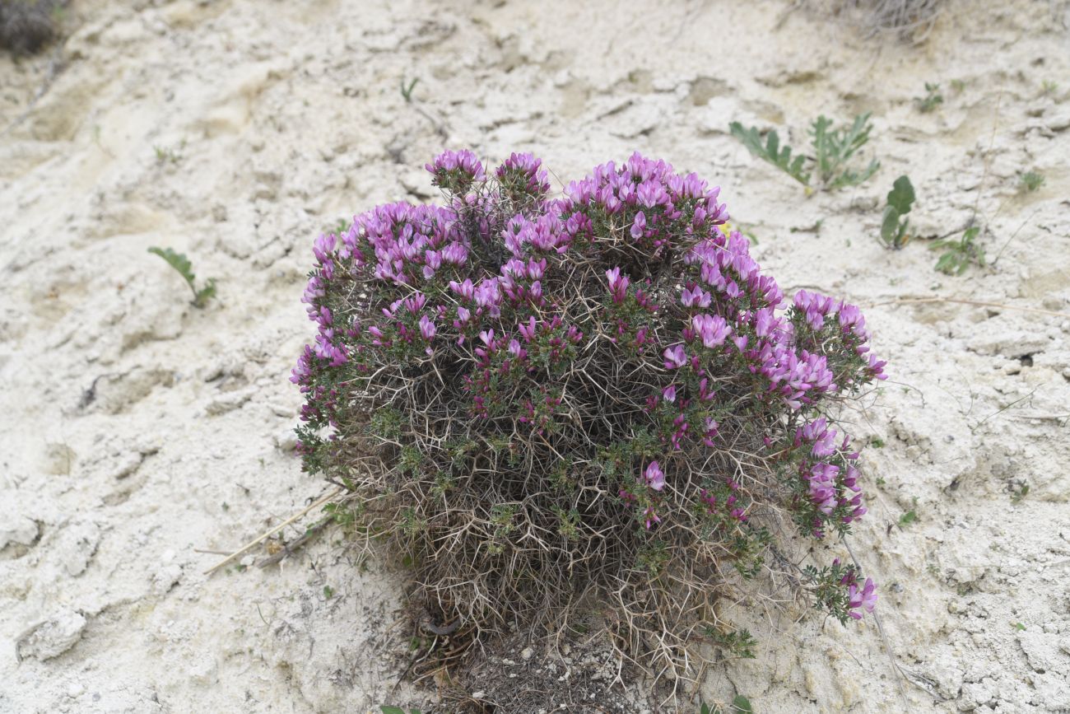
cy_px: 357
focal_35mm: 32
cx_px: 535
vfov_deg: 41.1
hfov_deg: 58.7
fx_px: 951
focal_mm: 32
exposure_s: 1/125
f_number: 6.3
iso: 200
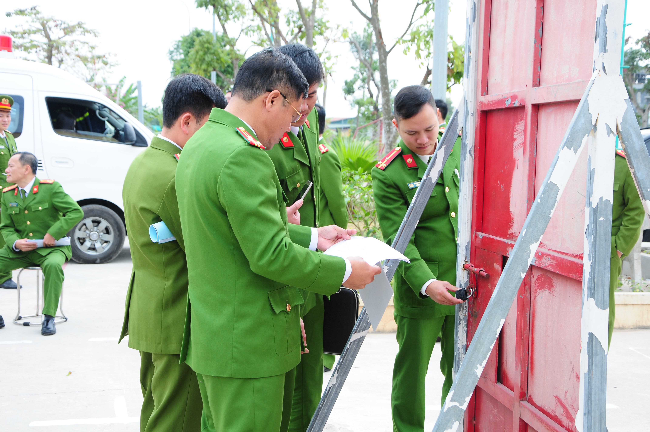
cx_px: 325
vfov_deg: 25.7
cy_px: 216
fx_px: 947
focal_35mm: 52
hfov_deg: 37.9
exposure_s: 1/200
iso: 250
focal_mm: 35
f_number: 6.3
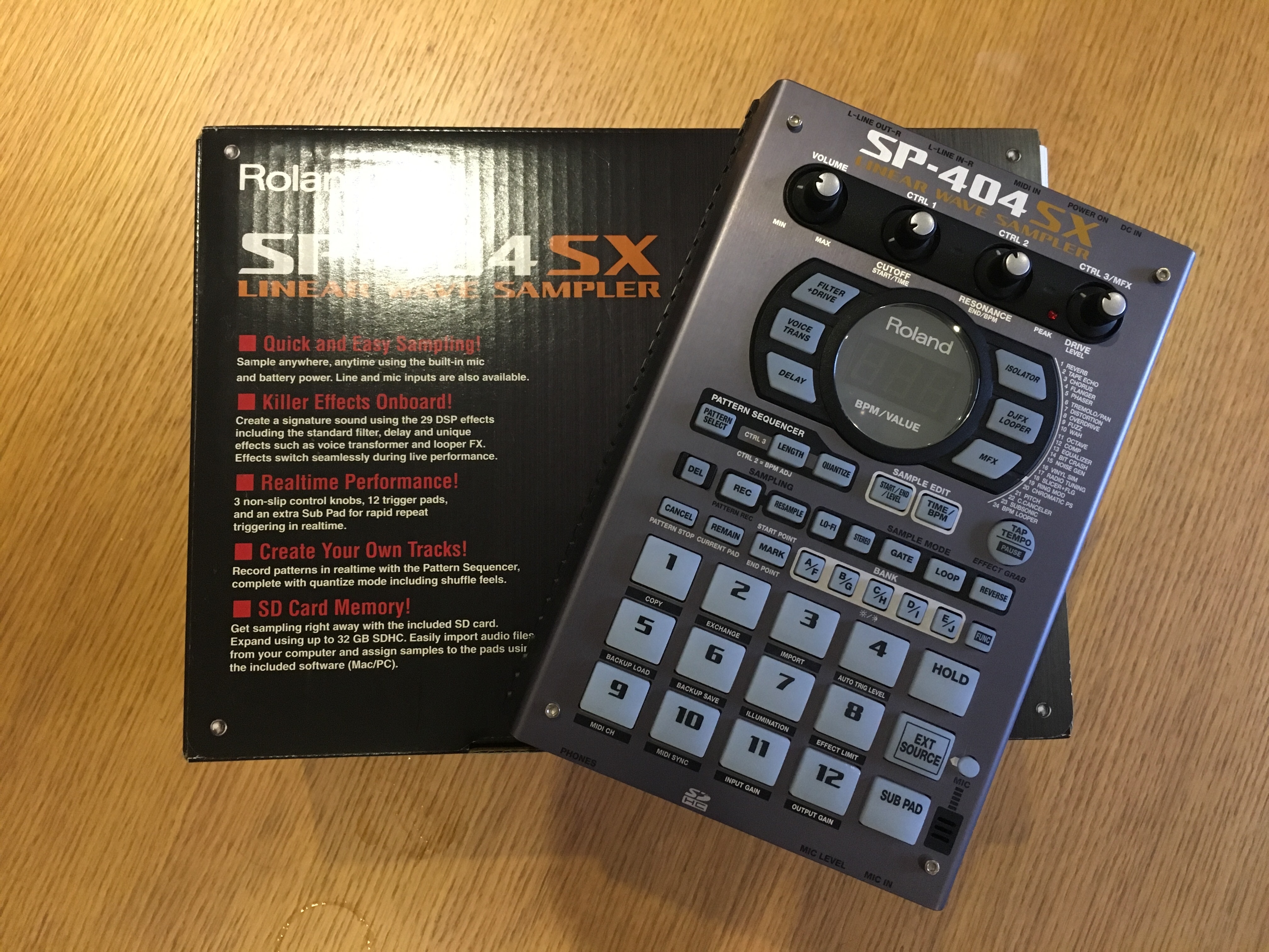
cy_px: 476
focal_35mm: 29
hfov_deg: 61.7
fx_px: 1063
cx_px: 634
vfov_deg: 48.2
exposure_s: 1/20
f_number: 2.2
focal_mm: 4.15
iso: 200
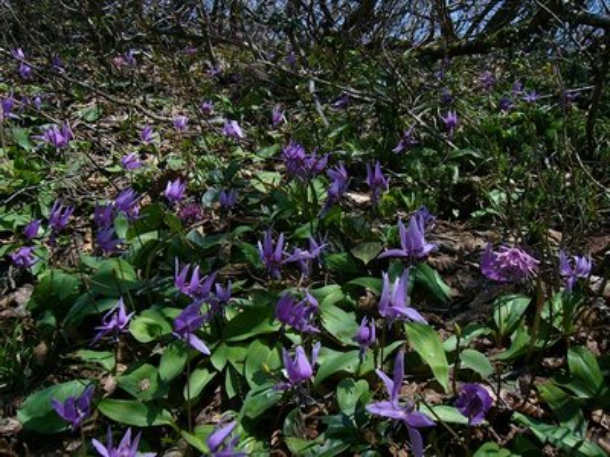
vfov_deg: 40.7
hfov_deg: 52.6
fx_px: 617
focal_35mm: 35
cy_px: 228
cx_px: 305
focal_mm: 5.8
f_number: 8
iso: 50
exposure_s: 1/200
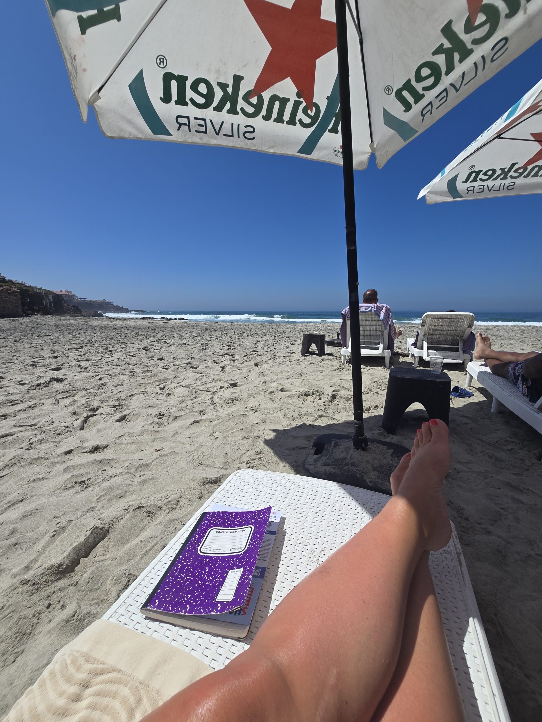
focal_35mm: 13
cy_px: 361
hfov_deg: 89.9
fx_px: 271
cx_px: 271
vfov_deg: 106.2
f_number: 2.2
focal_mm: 2.2
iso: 50
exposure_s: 1/5523
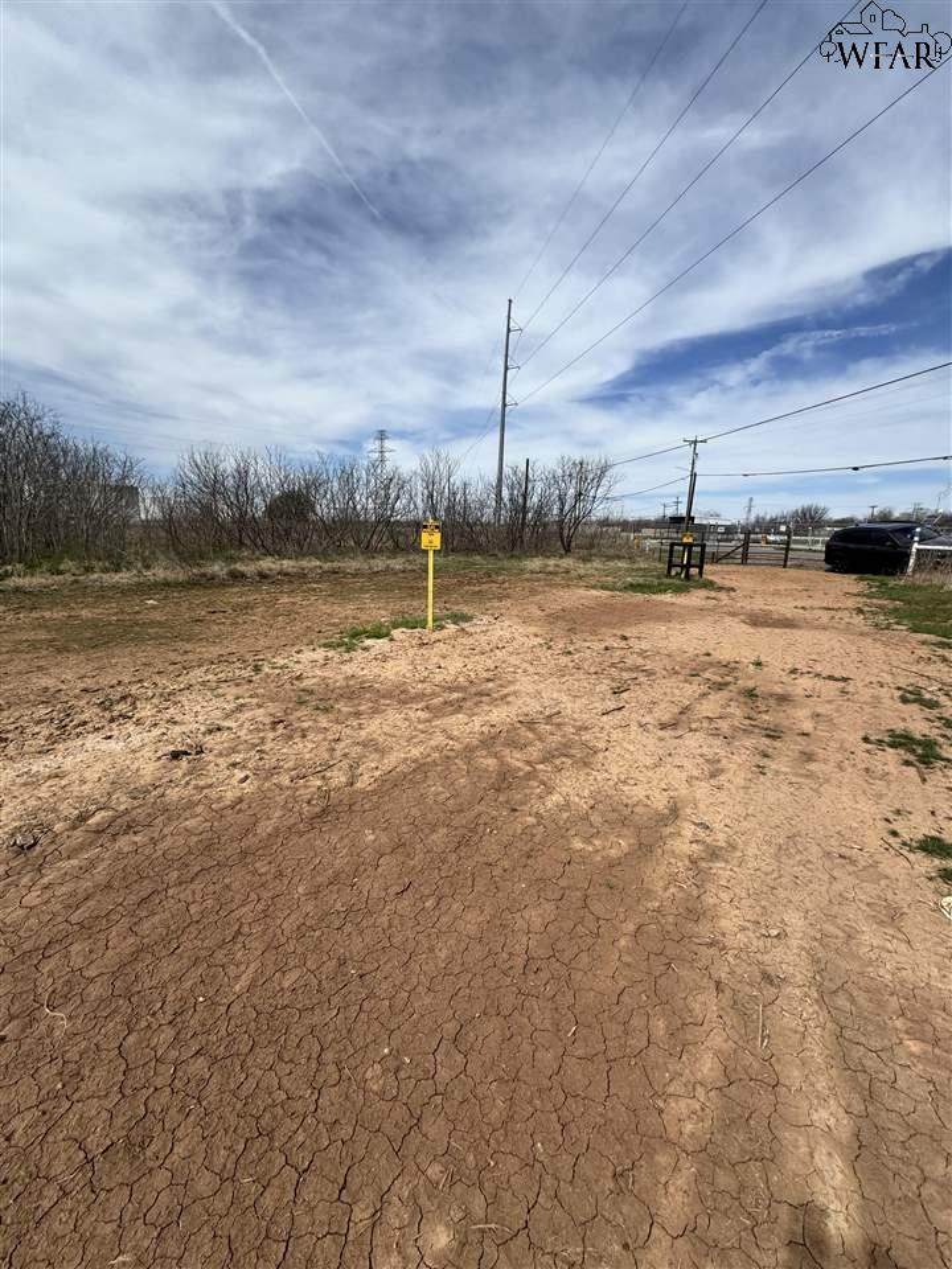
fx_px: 513
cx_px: 476
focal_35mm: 14
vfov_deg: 102.1
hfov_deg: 85.7
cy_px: 634
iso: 50
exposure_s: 1/2985
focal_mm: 2.22
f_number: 2.2
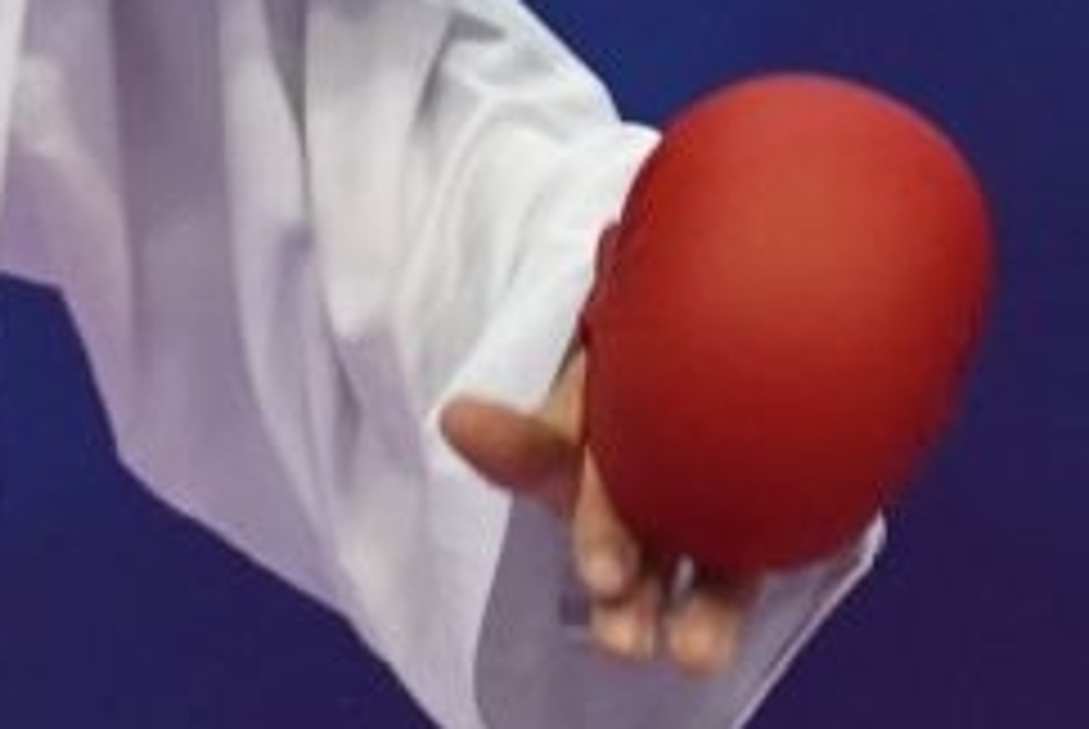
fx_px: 38251
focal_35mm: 1263
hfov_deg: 1.6
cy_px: -202
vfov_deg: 1.1
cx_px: 711
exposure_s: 1/1000
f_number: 2.8
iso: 4000
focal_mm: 170
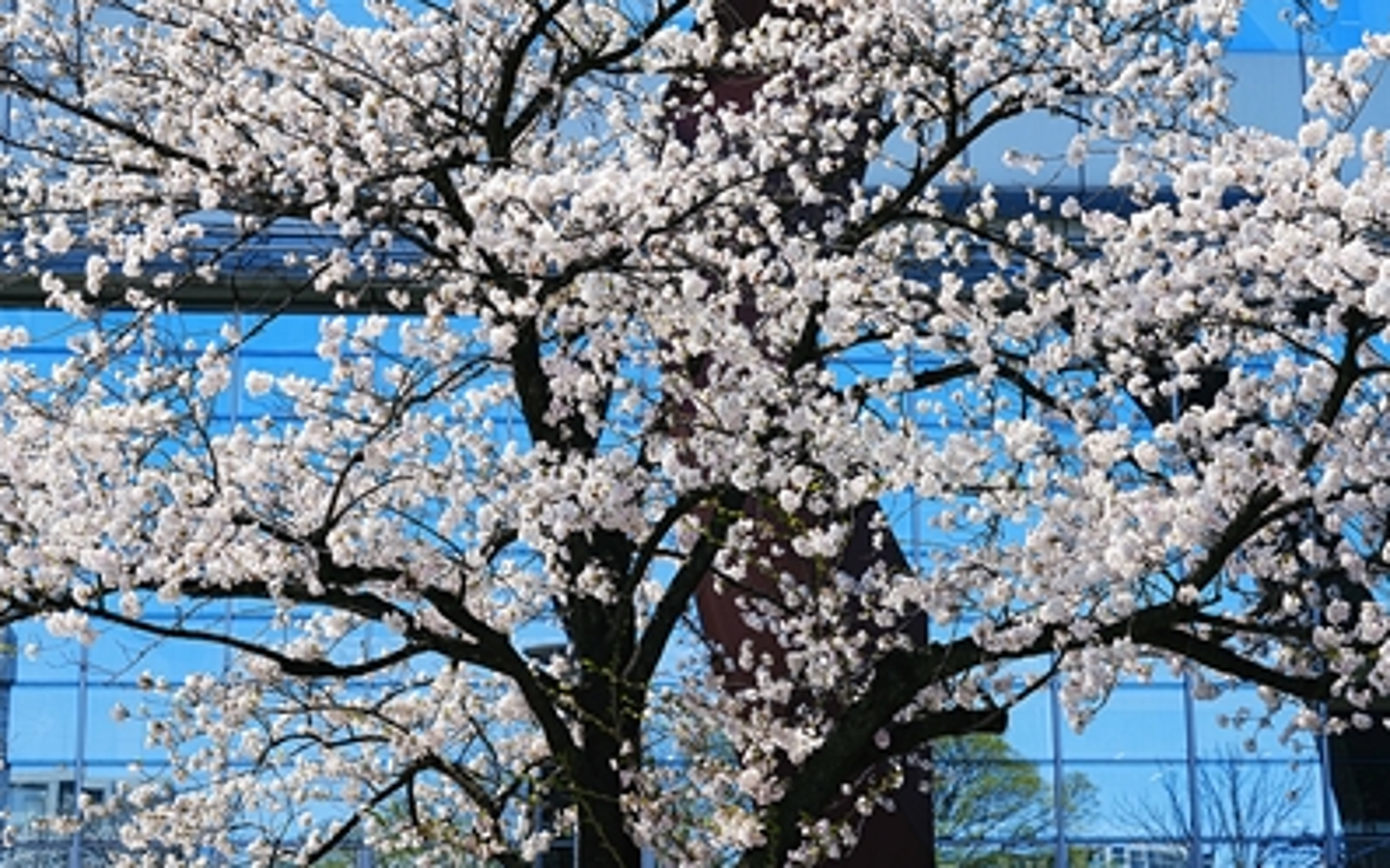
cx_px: 697
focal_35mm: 74
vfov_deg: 17.6
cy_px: 425
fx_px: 2803
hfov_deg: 27.9
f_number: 7.1
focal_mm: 72
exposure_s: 1/250
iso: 100
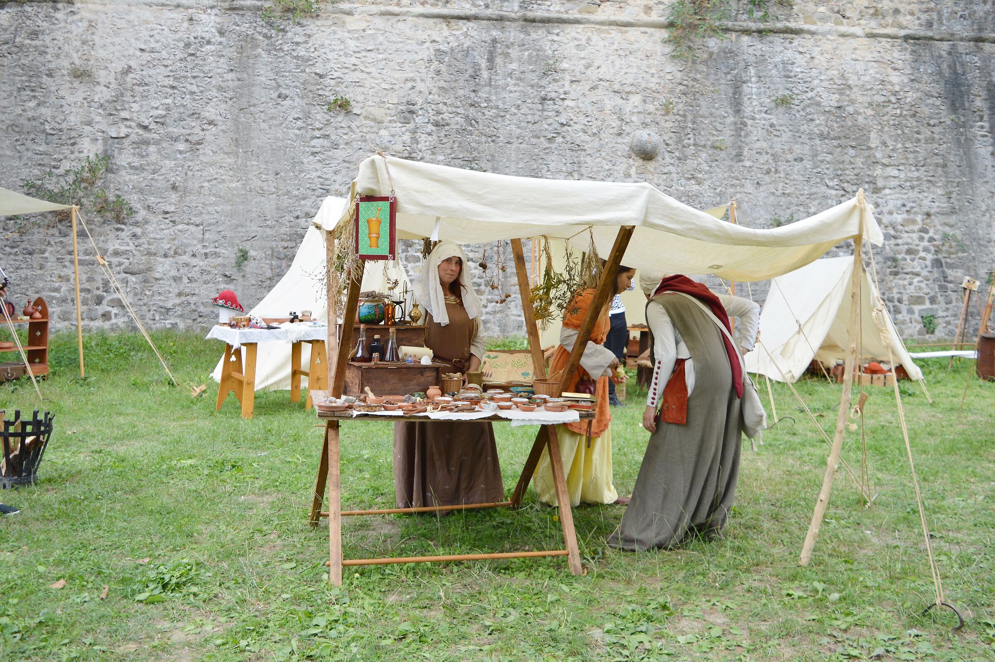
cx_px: 498
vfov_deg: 41.6
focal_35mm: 32
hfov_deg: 59.5
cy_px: 331
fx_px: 870
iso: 100
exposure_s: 1/200
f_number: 4
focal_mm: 21
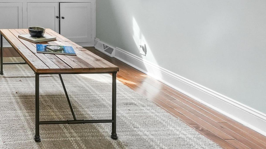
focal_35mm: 37
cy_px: -33
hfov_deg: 41.0
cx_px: -39
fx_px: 261
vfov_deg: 27.8
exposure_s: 1/25
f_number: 8
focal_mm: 14
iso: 2500
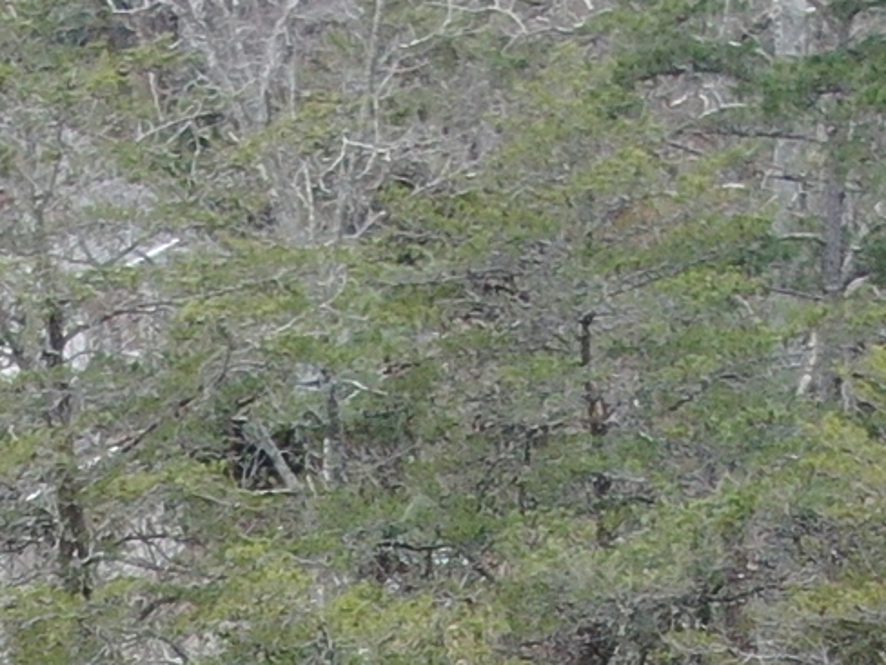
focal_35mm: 151
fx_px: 3865
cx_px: 389
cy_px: 1762
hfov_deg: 13.1
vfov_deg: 8.7
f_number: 2.8
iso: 100
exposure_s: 1/30
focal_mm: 4.39
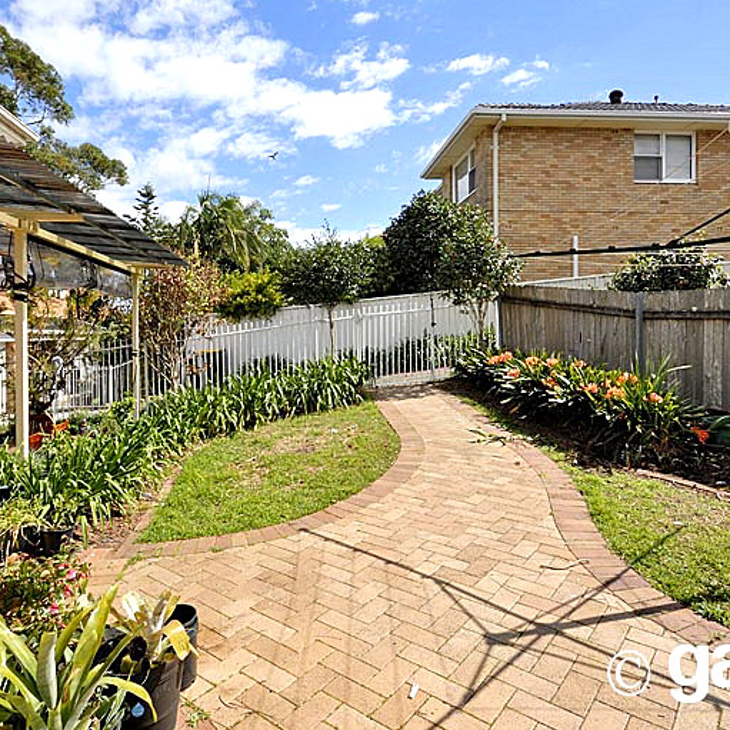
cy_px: 350
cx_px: 341
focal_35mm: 20
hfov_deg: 74.7
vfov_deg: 74.8
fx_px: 477
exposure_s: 1/250
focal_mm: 10
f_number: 7.1
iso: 100
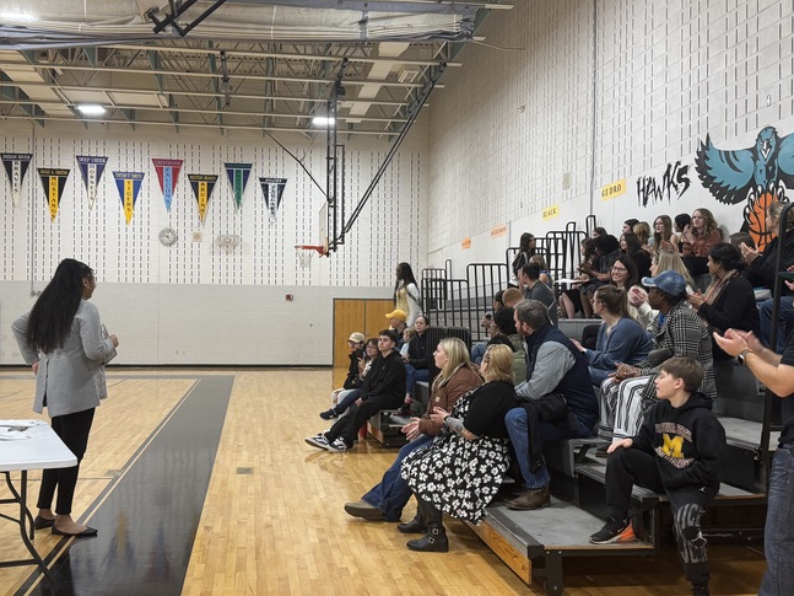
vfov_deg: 37.7
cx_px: 360
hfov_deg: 48.9
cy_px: 310
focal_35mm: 38
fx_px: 871
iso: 125
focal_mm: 6.76
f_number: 1.78
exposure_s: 1/60
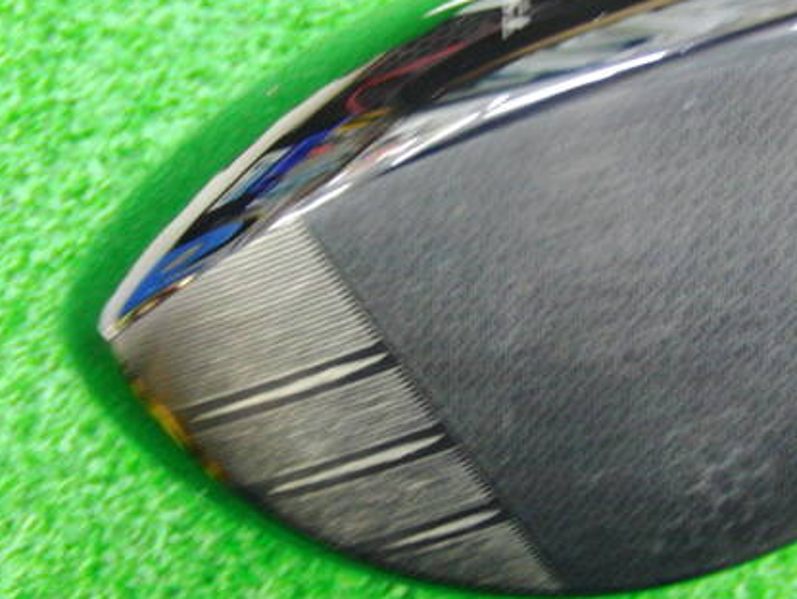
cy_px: 267
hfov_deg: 33.3
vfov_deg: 25.7
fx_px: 1314
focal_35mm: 57
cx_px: 570
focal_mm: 6.42
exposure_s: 1/6
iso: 400
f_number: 3.6
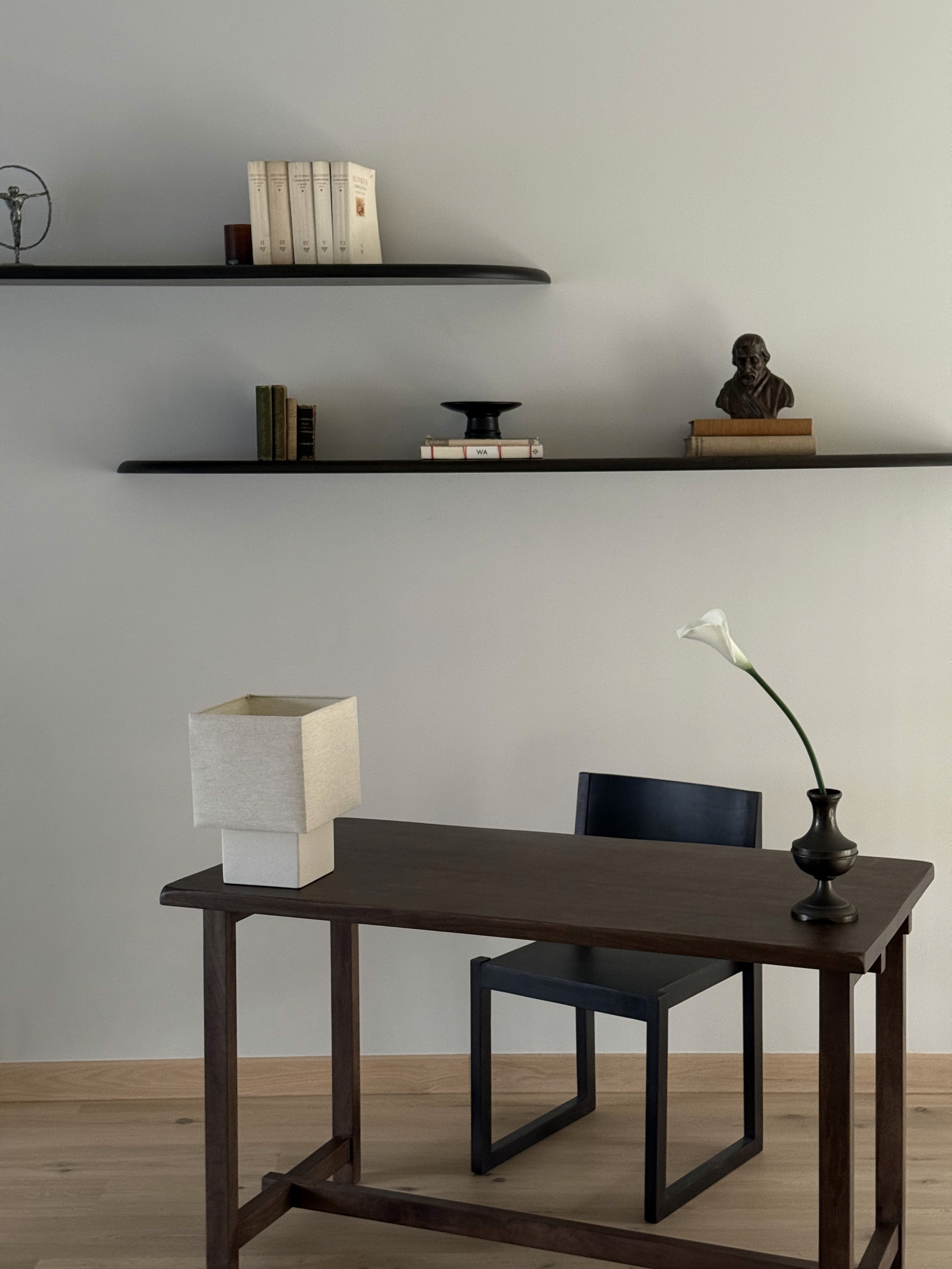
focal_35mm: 48
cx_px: 476
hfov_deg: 30.3
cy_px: 634
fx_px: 1760
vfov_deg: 39.7
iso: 250
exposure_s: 1/60
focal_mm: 6.76
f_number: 1.78
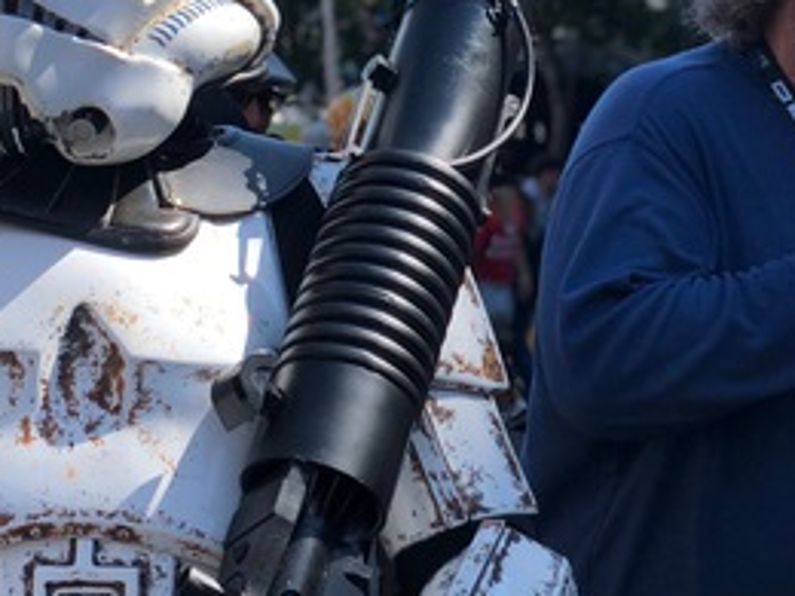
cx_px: -165
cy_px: 266
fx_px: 2940
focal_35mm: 128
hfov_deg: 14.9
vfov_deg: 11.6
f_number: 2.4
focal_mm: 6
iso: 16
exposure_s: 1/649
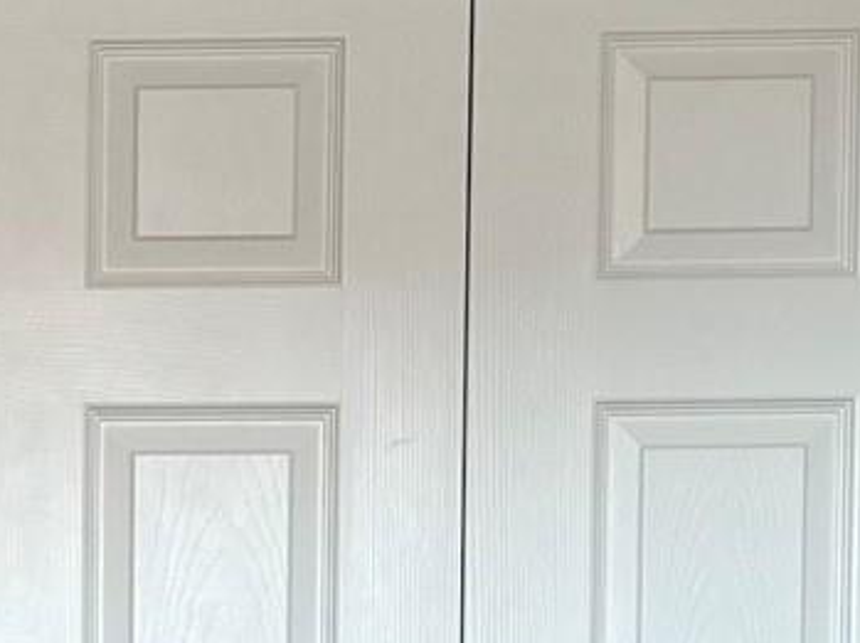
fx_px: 3499
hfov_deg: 13.5
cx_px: -251
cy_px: 862
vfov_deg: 10.3
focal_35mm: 141
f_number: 1.78
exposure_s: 1/120
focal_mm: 6.86
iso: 125
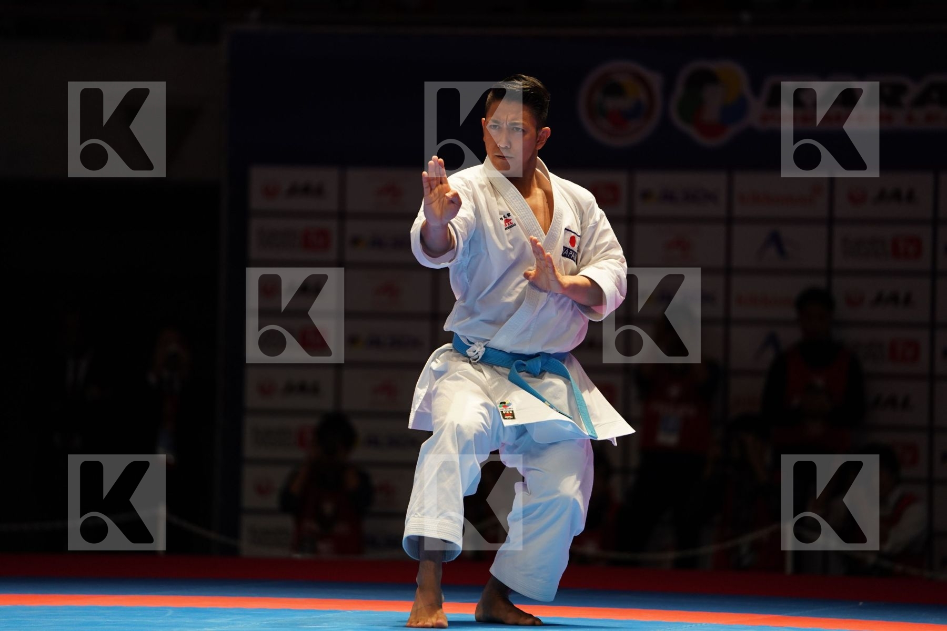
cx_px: 474
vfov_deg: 7.2
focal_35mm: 191
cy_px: 316
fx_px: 5024
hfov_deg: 10.8
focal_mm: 191
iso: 1000
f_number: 2.8
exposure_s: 1/500
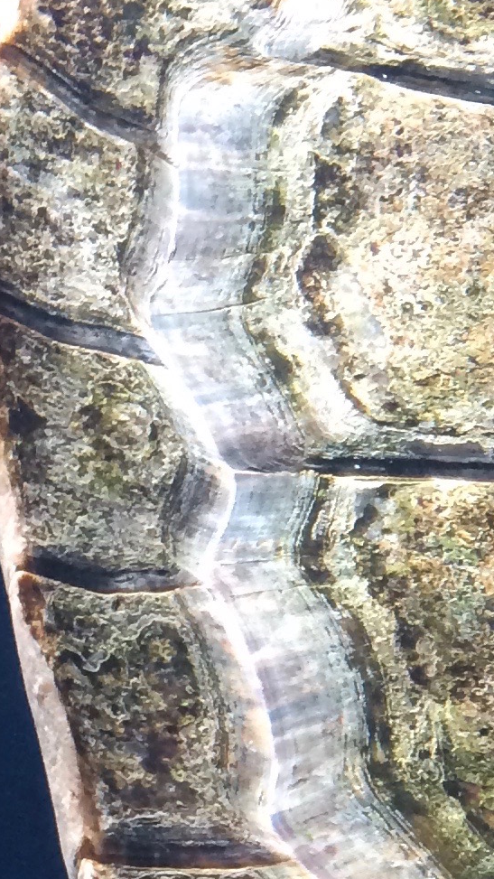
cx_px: 826
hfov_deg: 10.8
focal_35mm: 106
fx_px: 2469
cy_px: 927
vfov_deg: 19.5
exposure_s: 1/30
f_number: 2.2
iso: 50
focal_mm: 4.15
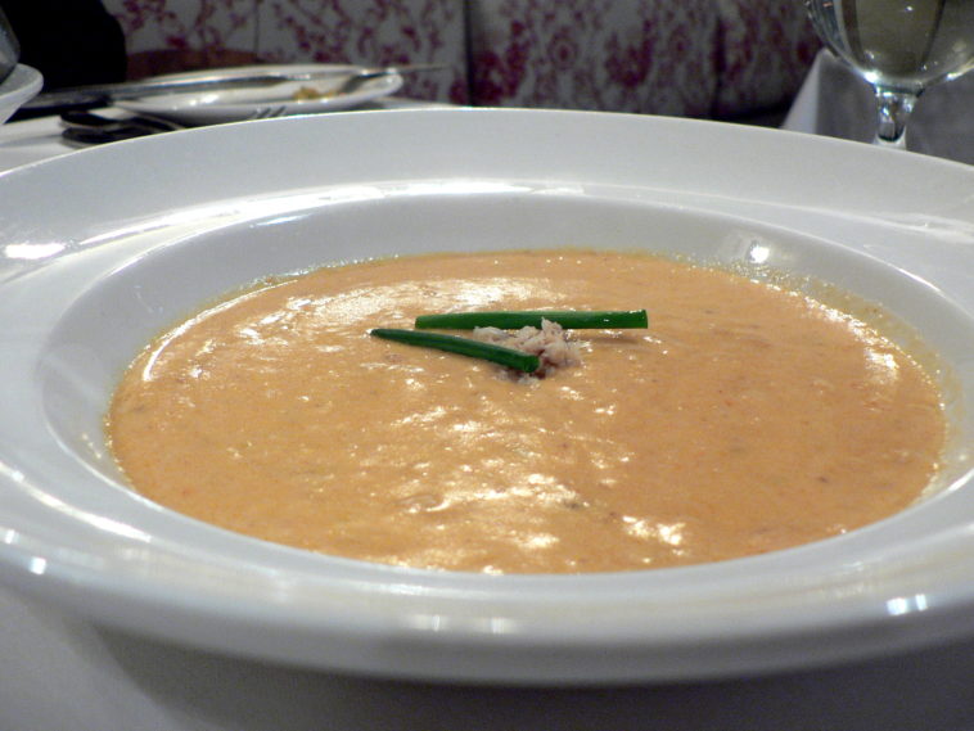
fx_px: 1013
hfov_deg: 51.3
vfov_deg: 39.7
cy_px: 366
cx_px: 487
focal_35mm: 36
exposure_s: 1.3
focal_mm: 6
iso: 100
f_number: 2.8
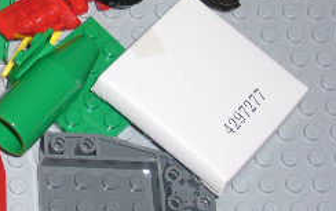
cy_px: -29
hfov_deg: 14.4
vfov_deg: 9.4
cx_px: -101
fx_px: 1274
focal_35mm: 139
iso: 100
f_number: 3.3
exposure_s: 1/60
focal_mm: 8.3
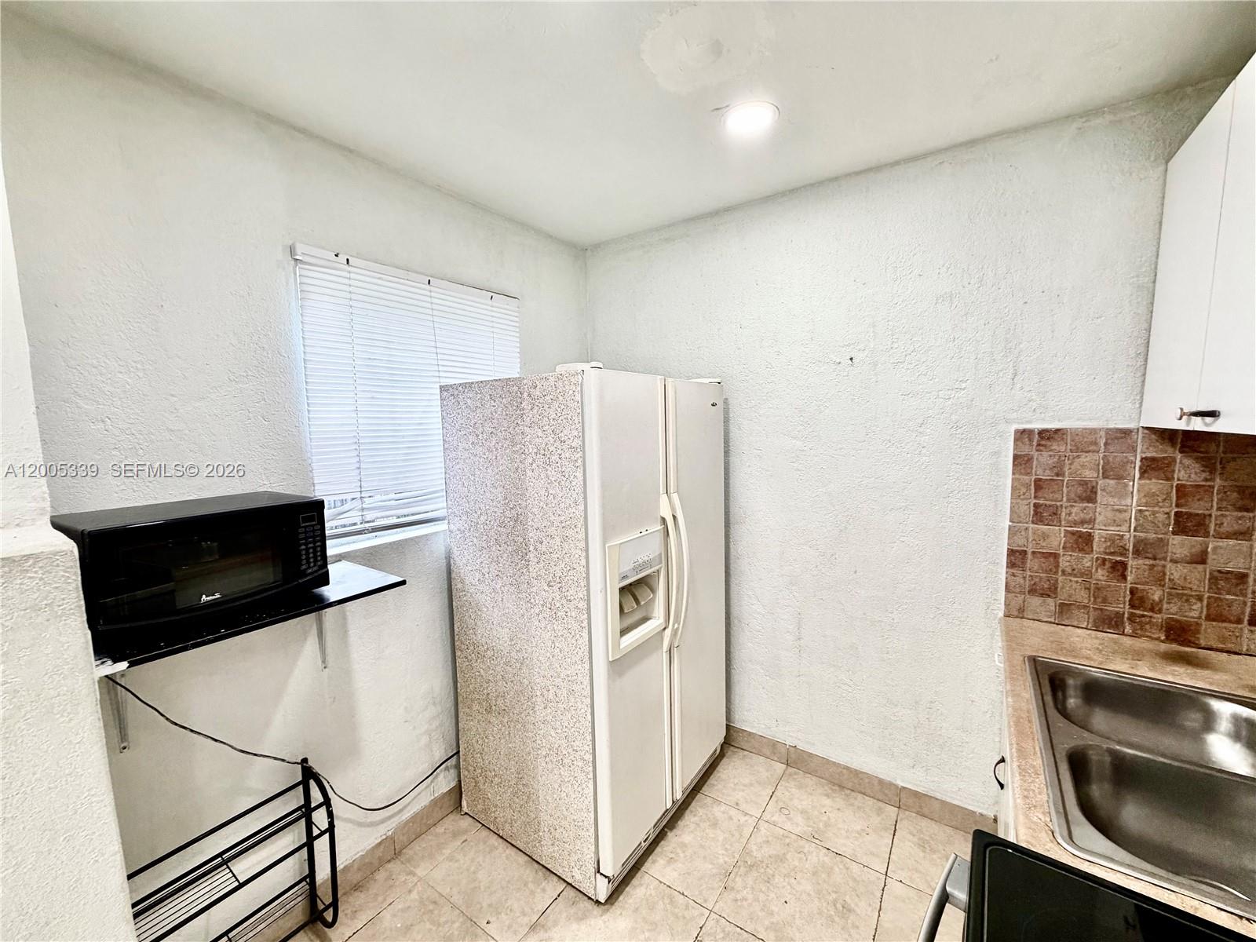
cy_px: 471
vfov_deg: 85.7
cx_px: 628
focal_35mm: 14
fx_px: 508
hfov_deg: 102.1
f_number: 2.2
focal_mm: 2.22
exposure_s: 1/120
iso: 320
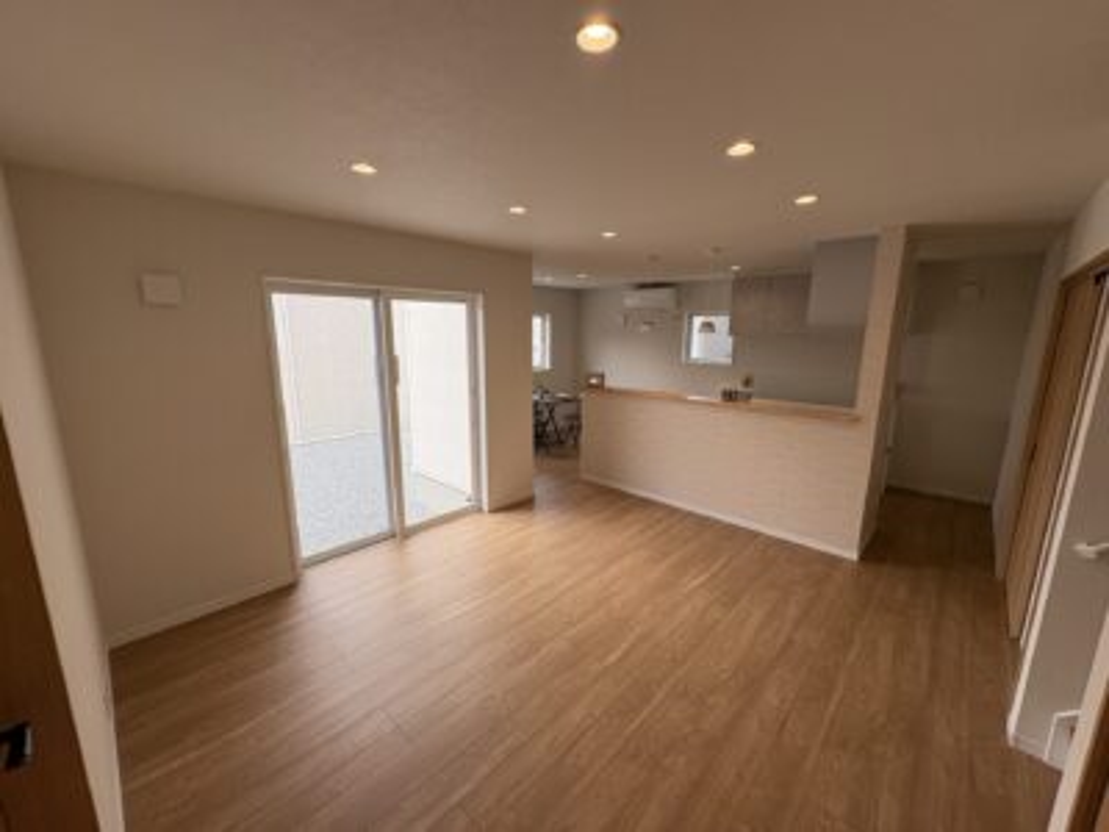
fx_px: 449
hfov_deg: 102.1
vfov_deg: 85.7
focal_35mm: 14
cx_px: 554
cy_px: 416
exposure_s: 1/230
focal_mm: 2.22
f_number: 2.2
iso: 40
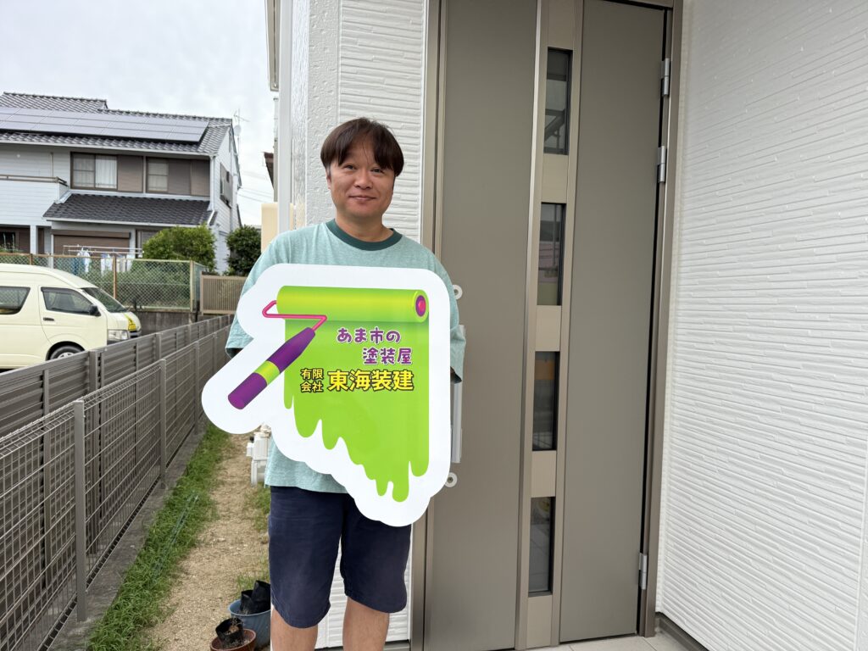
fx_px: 602
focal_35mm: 24
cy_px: 326
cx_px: 434
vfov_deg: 56.8
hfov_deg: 71.6
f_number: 1.78
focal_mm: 6.76
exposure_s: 1/1522
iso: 100
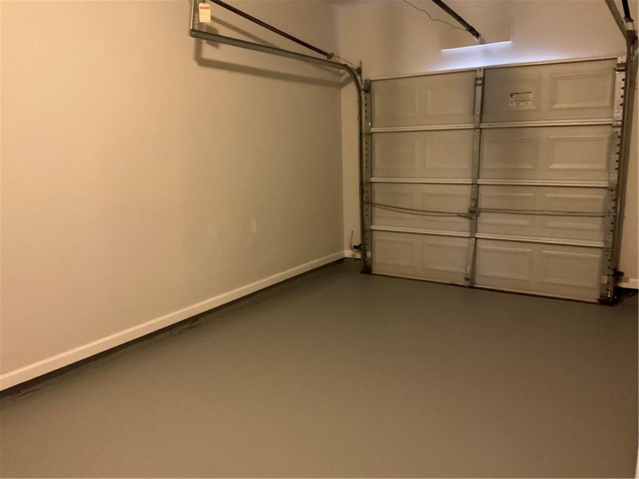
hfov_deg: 61.7
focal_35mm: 29
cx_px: 320
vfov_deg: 48.2
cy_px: 240
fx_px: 535
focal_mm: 3
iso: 500
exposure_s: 1/30
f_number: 1.8
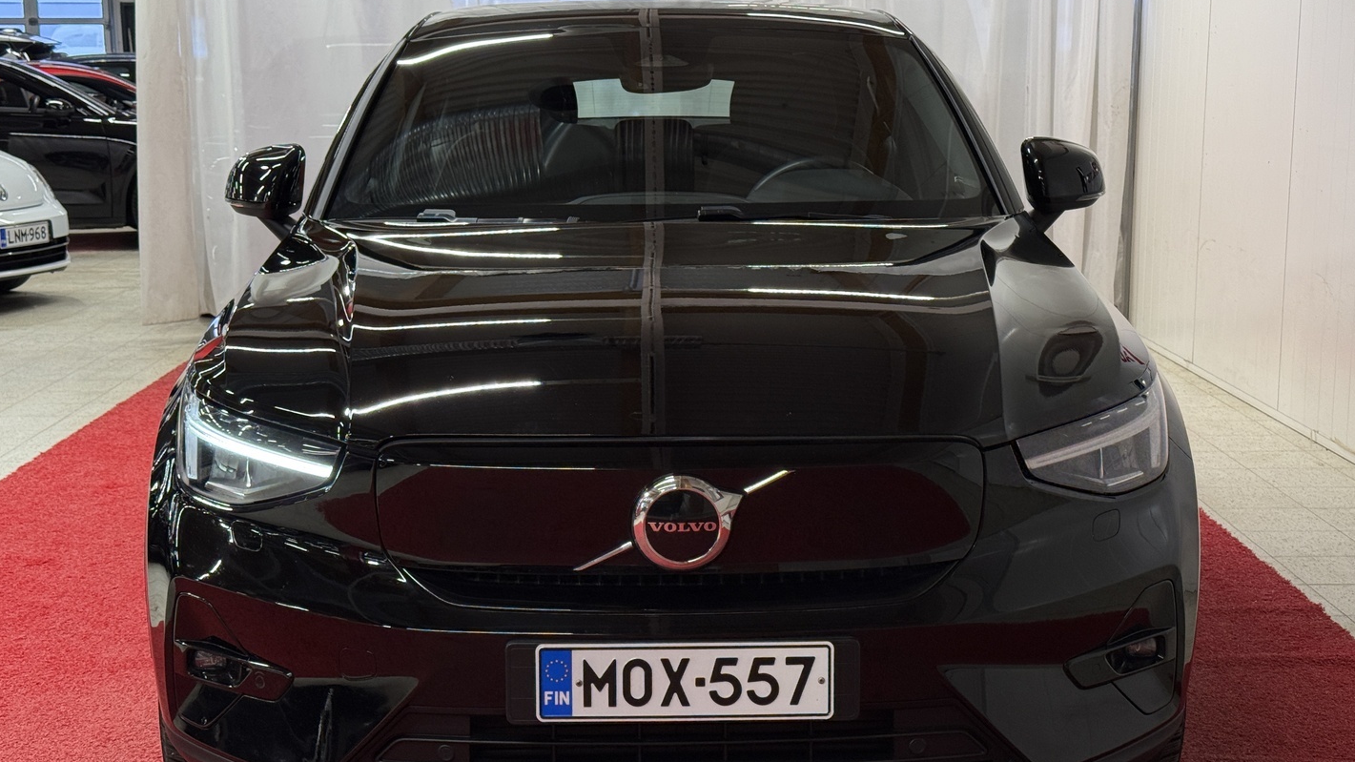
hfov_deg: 39.2
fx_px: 1904
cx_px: 679
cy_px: 409
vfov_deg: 22.6
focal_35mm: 53
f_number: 1.78
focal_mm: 6.76
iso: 80
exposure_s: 1/117
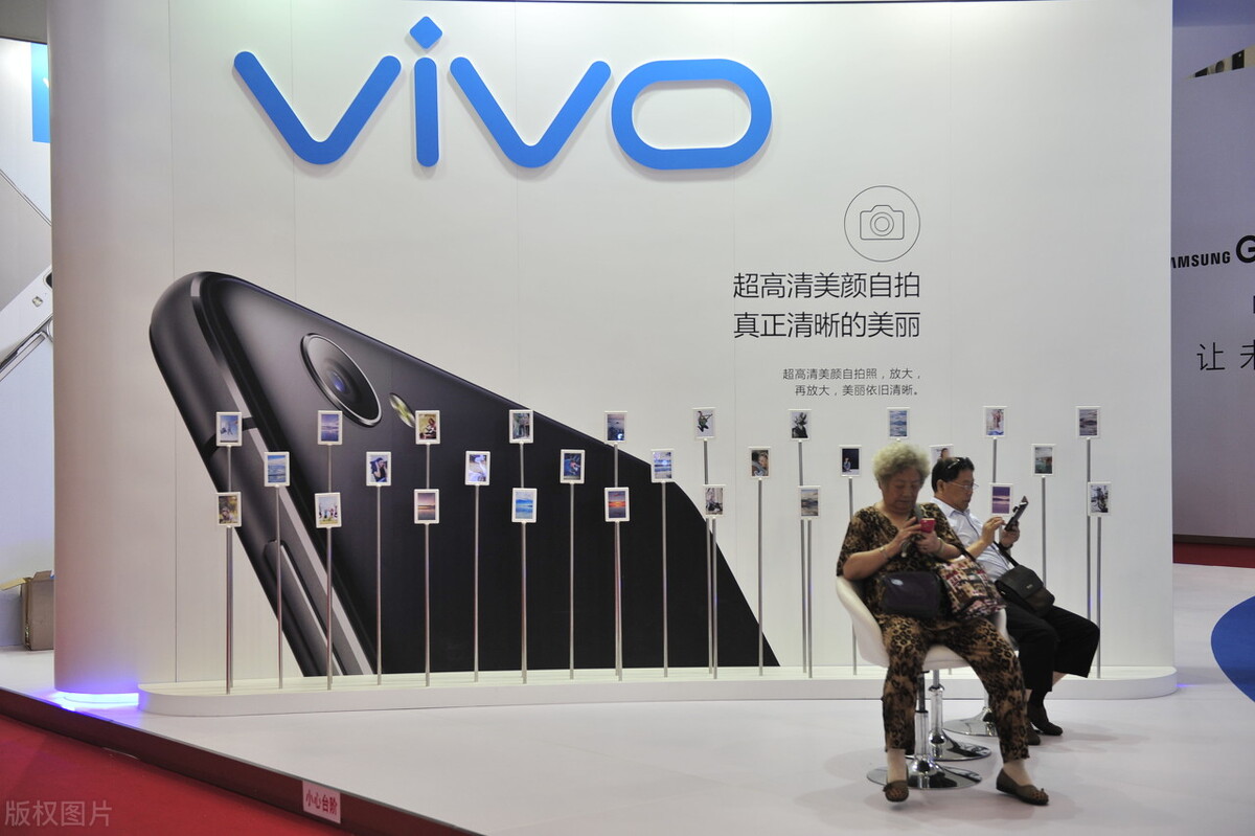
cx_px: 628
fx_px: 1673
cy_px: 418
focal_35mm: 48
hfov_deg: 41.1
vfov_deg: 28.1
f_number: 3.5
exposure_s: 1/250
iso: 800
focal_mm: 48
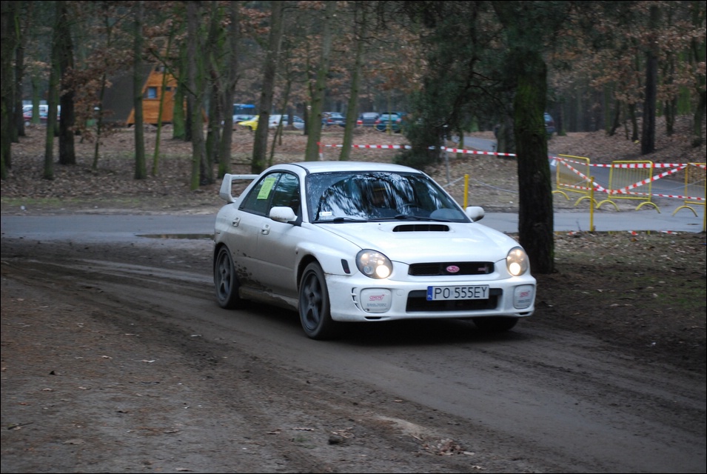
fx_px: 1623
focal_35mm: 82
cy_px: 237
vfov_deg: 16.6
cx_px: 354
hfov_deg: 24.6
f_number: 4.2
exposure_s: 1/160
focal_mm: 55
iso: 800
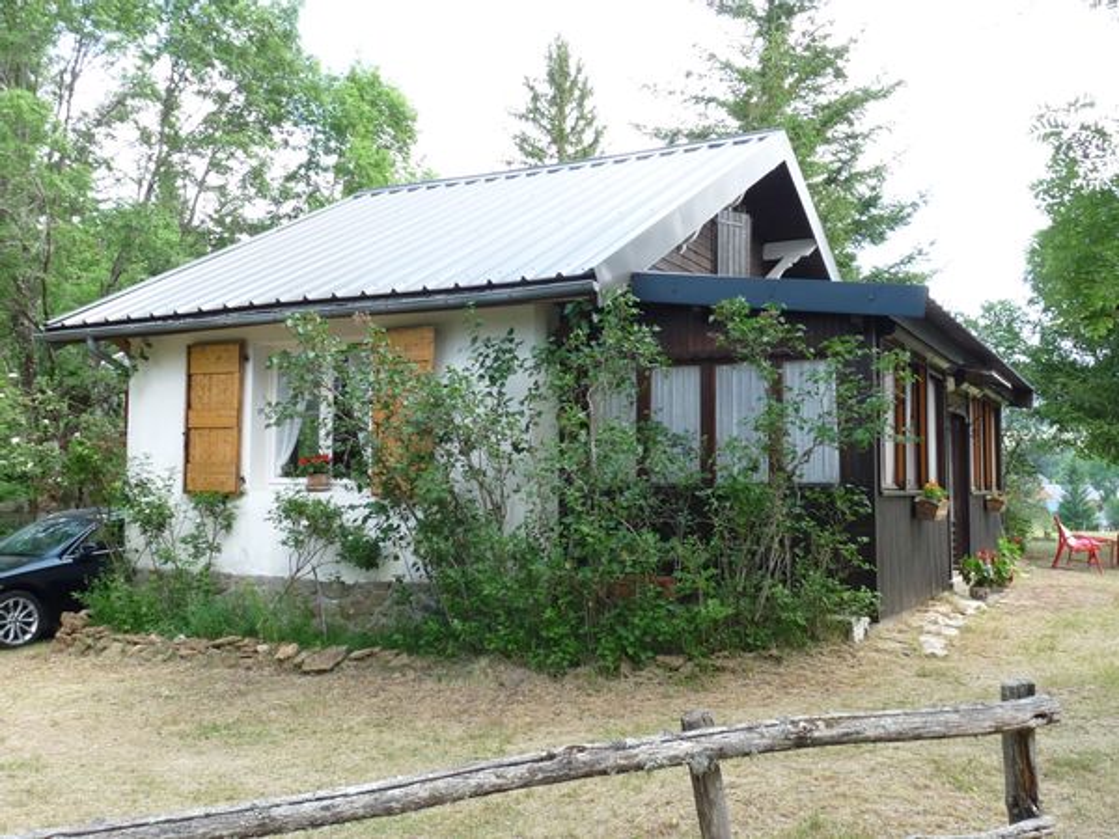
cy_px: 420
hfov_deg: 52.6
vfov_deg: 40.7
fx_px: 1131
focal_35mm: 35
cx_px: 560
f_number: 4
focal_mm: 4.8
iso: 100
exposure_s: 1/100
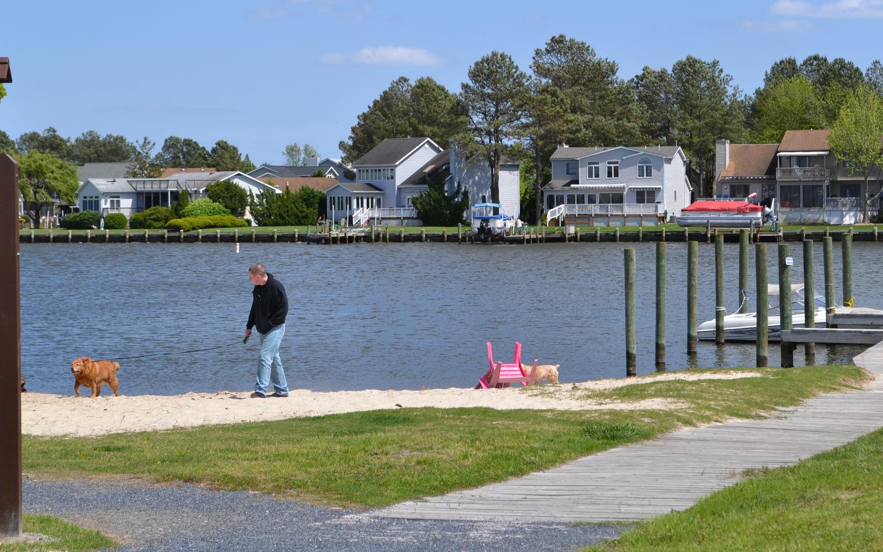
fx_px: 2021
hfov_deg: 24.6
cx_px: 486
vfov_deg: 15.5
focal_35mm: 84
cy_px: 253
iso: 100
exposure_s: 1/250
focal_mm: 48
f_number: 8
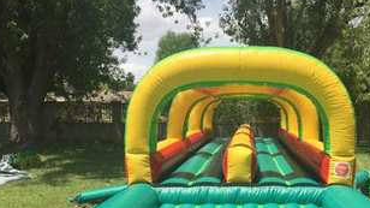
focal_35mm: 41
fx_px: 402
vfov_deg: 28.6
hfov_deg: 49.0
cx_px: 229
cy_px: 150
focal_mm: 4.15
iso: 32
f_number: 2.2
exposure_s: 1/1980
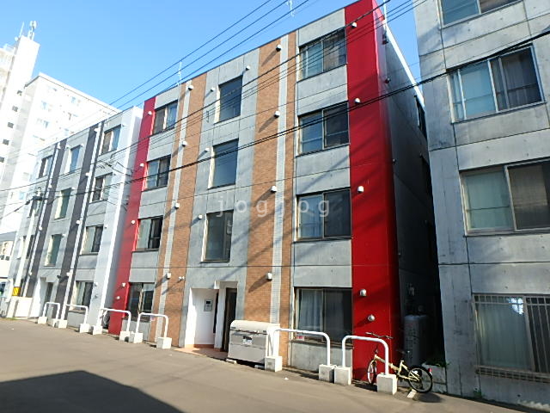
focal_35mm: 21
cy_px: 206
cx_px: 275
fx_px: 334
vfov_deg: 63.4
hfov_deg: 79.0
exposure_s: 1/500
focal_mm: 3.7
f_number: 3.5
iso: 125
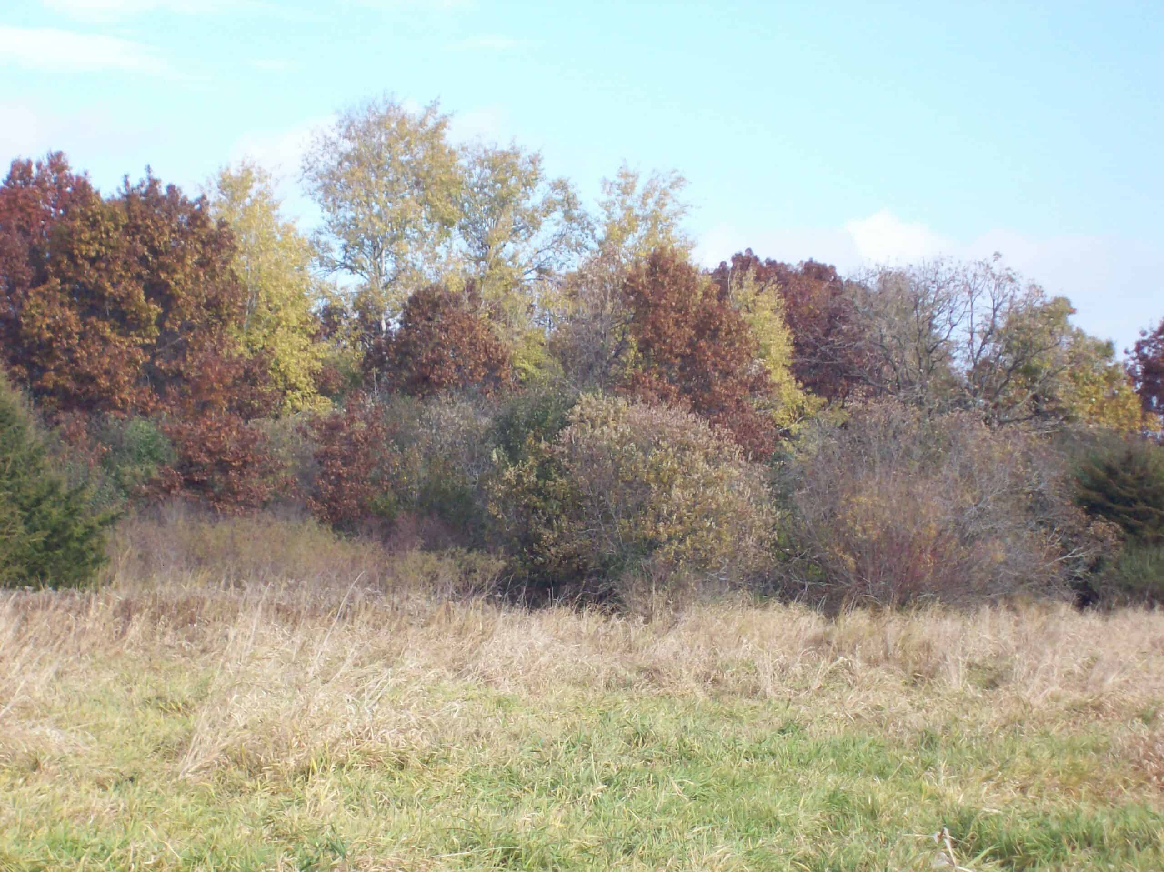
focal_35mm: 108
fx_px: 3630
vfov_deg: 13.7
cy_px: 436
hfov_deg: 18.2
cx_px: 582
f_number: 4.8
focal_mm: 18
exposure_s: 1/288
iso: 80
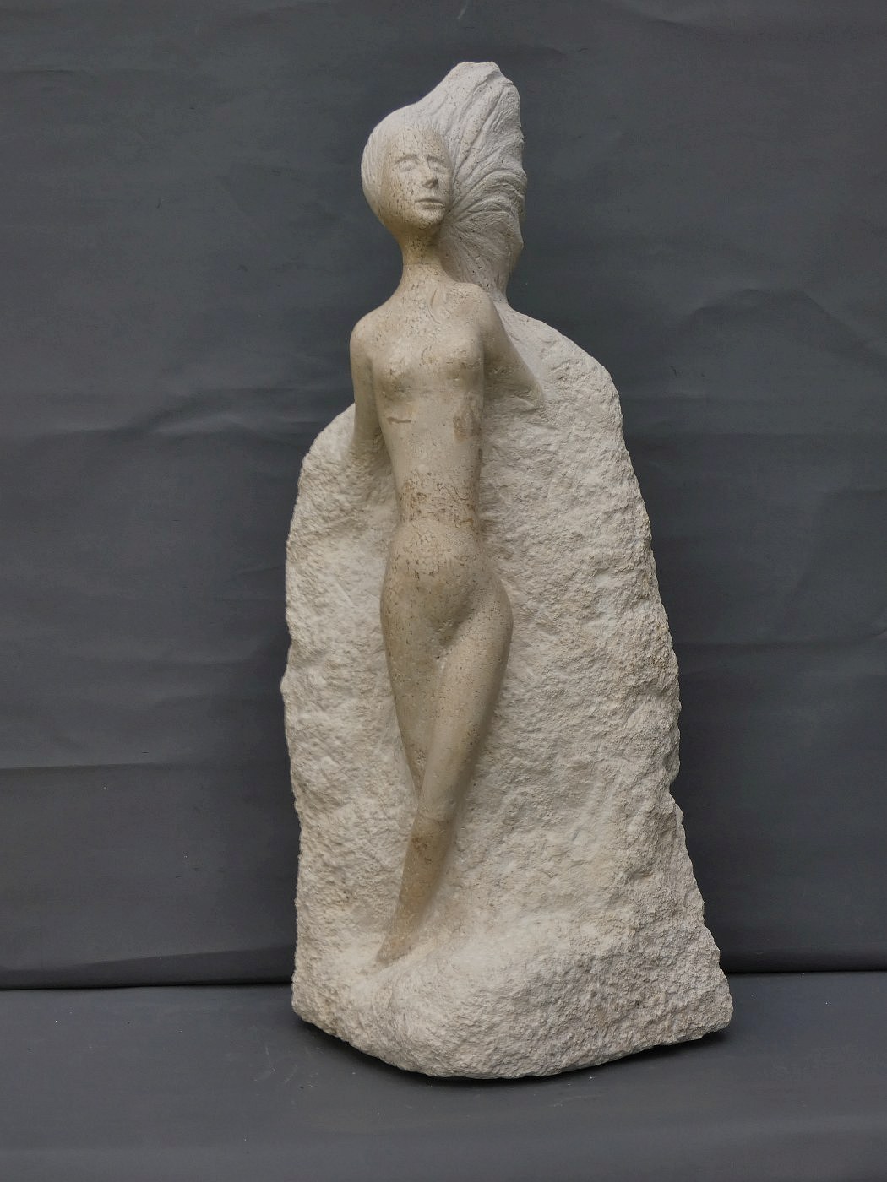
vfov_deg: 18.4
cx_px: 444
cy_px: 591
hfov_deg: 13.8
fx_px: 3656
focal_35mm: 107
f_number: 5
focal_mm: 19.2
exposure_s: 1/160
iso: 80
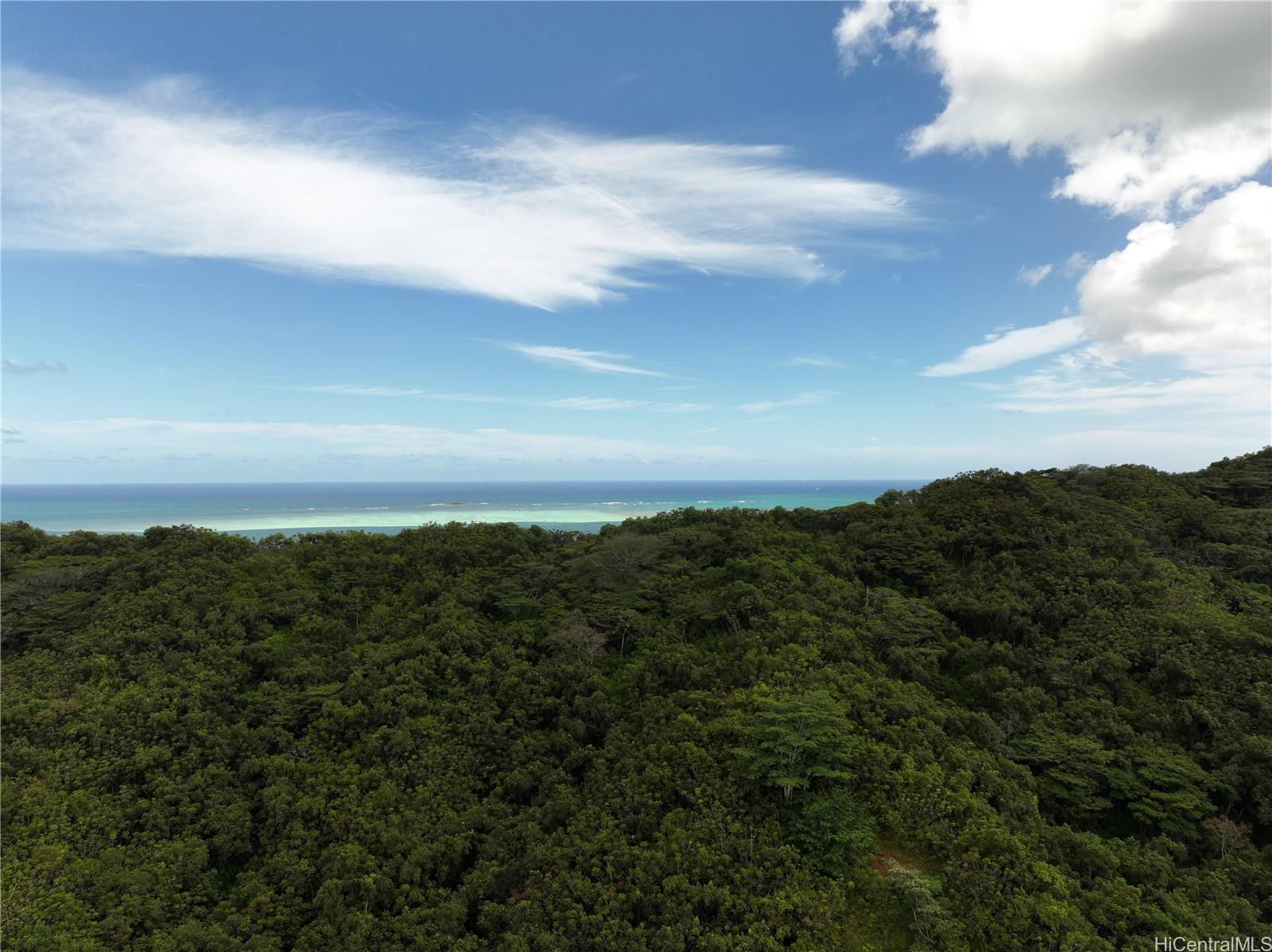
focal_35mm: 24
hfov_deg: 71.6
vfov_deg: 56.8
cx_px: 636
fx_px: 881
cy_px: 476
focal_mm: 12.29
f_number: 2.8
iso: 110
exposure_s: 1/25
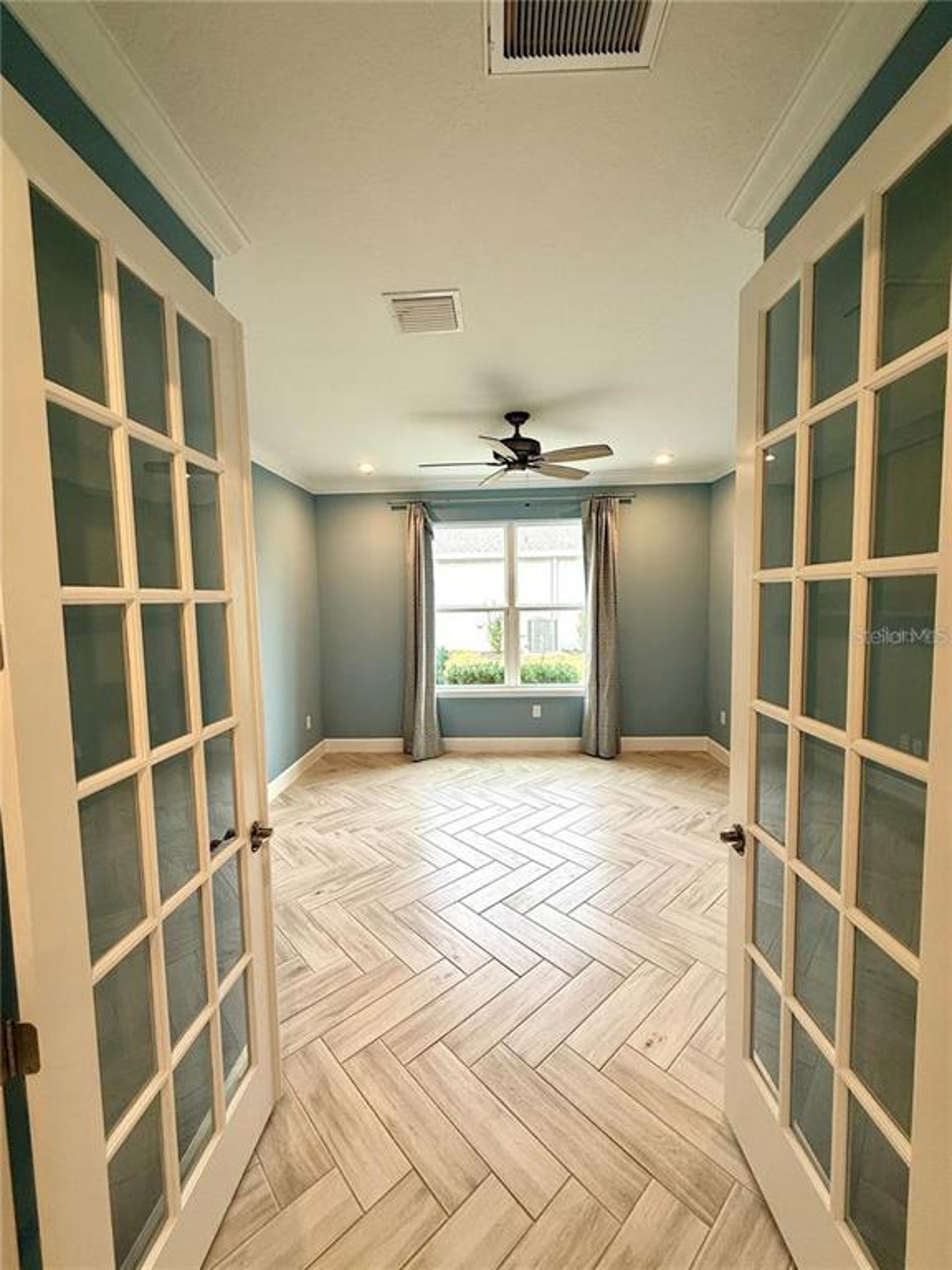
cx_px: 476
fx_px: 513
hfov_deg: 85.7
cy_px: 635
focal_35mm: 14
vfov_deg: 102.1
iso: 80
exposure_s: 1/120
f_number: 2.2
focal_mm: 2.22
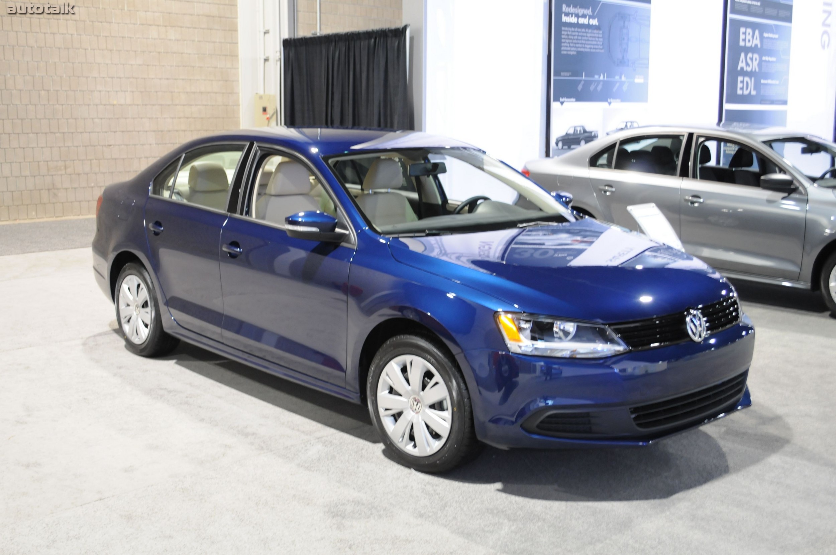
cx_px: 418
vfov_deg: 31.8
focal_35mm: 42
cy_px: 278
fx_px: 974
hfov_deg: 46.4
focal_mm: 28
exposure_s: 1/8
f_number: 4.5
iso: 800
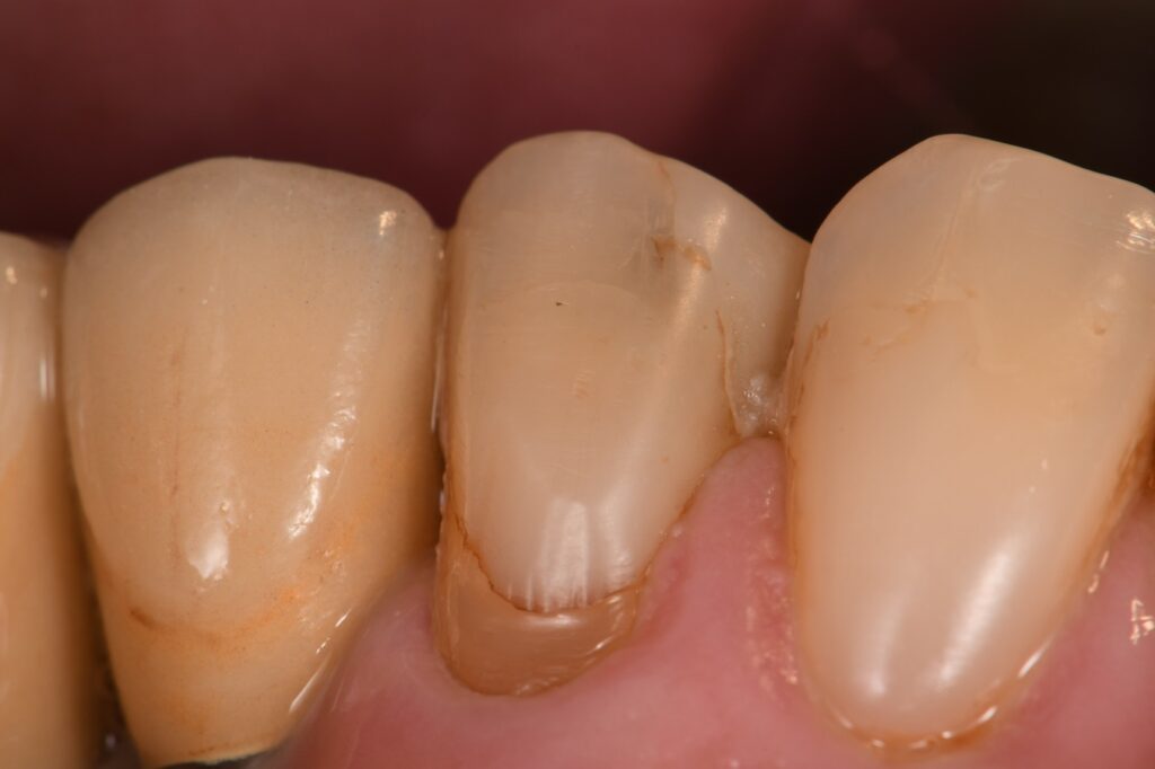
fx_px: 5035
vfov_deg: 8.7
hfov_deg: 13.1
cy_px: 384
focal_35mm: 157
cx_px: 578
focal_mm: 105
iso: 200
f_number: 32
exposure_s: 1/160
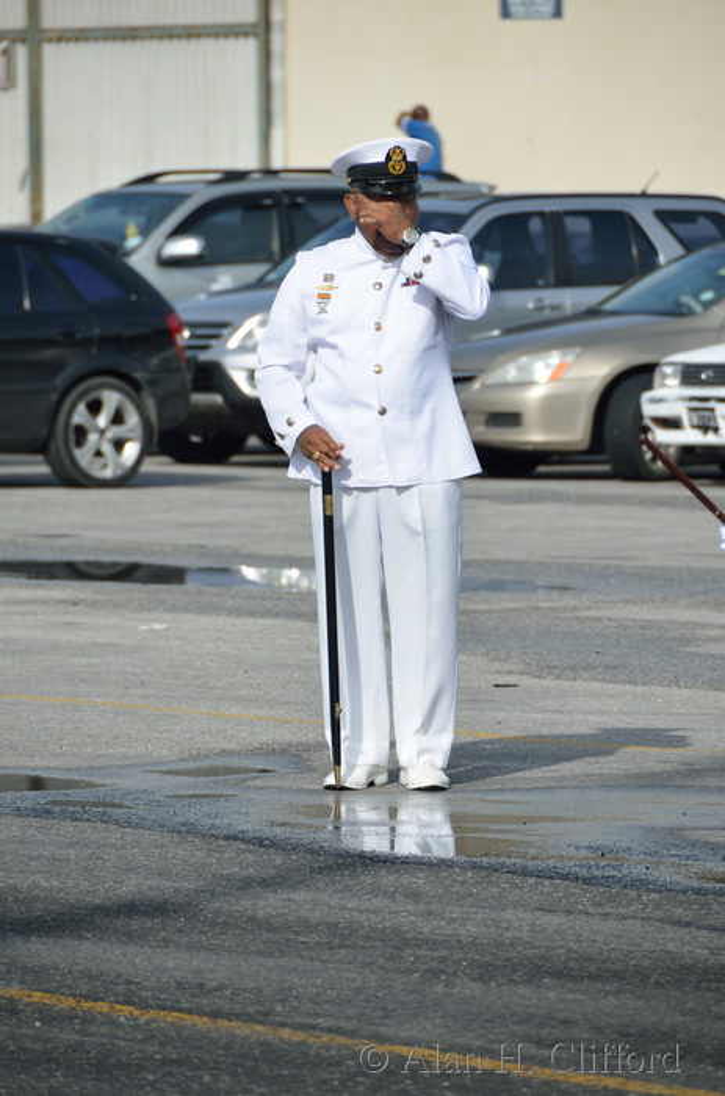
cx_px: 362
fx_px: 9112
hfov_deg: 4.6
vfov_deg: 6.9
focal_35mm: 300
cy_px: 548
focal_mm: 200
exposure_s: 1/640
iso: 100
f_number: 5.6
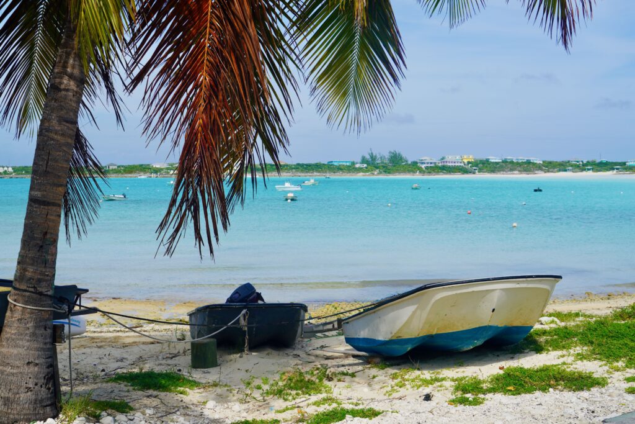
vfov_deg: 29.3
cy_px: 212
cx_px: 318
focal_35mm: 46
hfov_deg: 42.7
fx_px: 811
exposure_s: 1/160
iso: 100
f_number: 11
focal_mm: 46
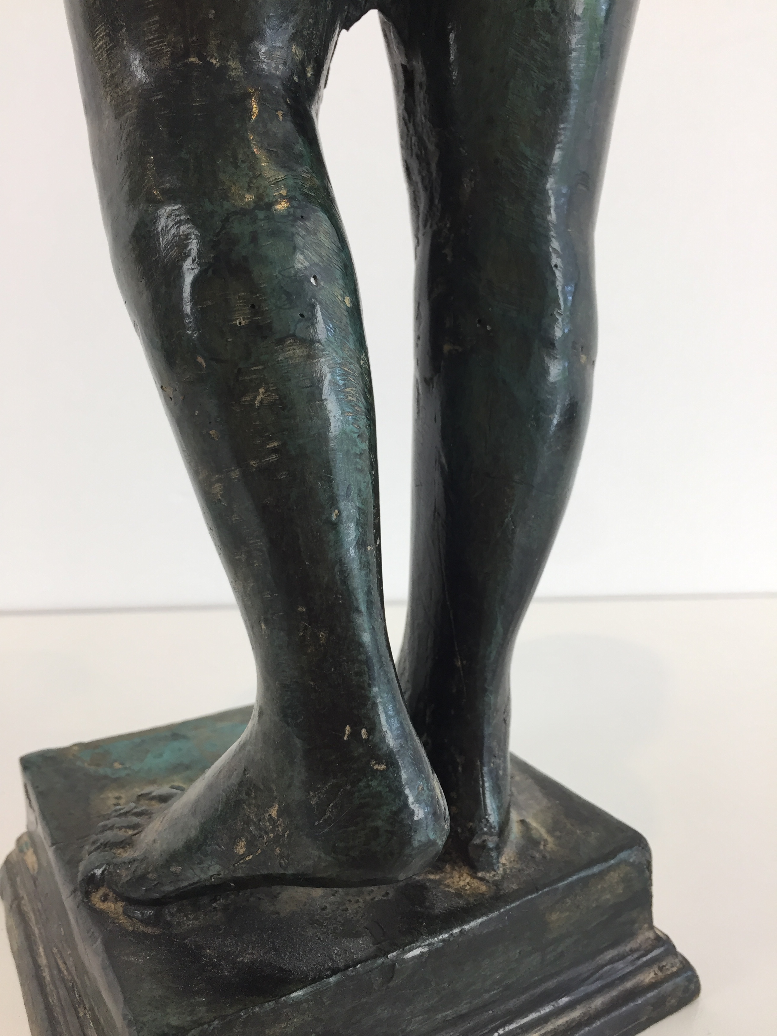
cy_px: 518
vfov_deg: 61.7
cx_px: 388
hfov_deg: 48.2
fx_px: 868
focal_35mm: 29
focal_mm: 4.15
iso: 32
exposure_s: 1/33
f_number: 2.2
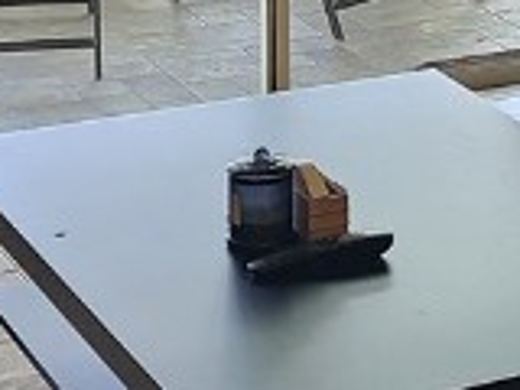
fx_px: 2494
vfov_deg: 8.7
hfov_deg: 11.0
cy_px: -179
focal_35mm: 166
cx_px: 991
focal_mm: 5.4
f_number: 1.8
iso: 80
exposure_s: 1/60
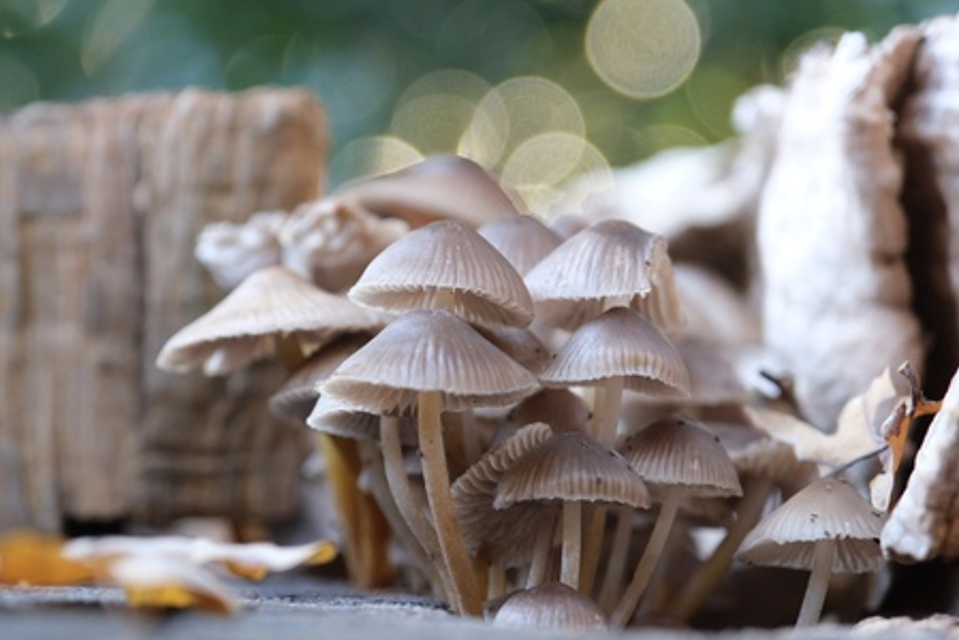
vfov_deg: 11.2
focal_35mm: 123
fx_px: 3279
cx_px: 489
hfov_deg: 16.6
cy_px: 317
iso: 1000
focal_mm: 80
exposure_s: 1/42
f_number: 4
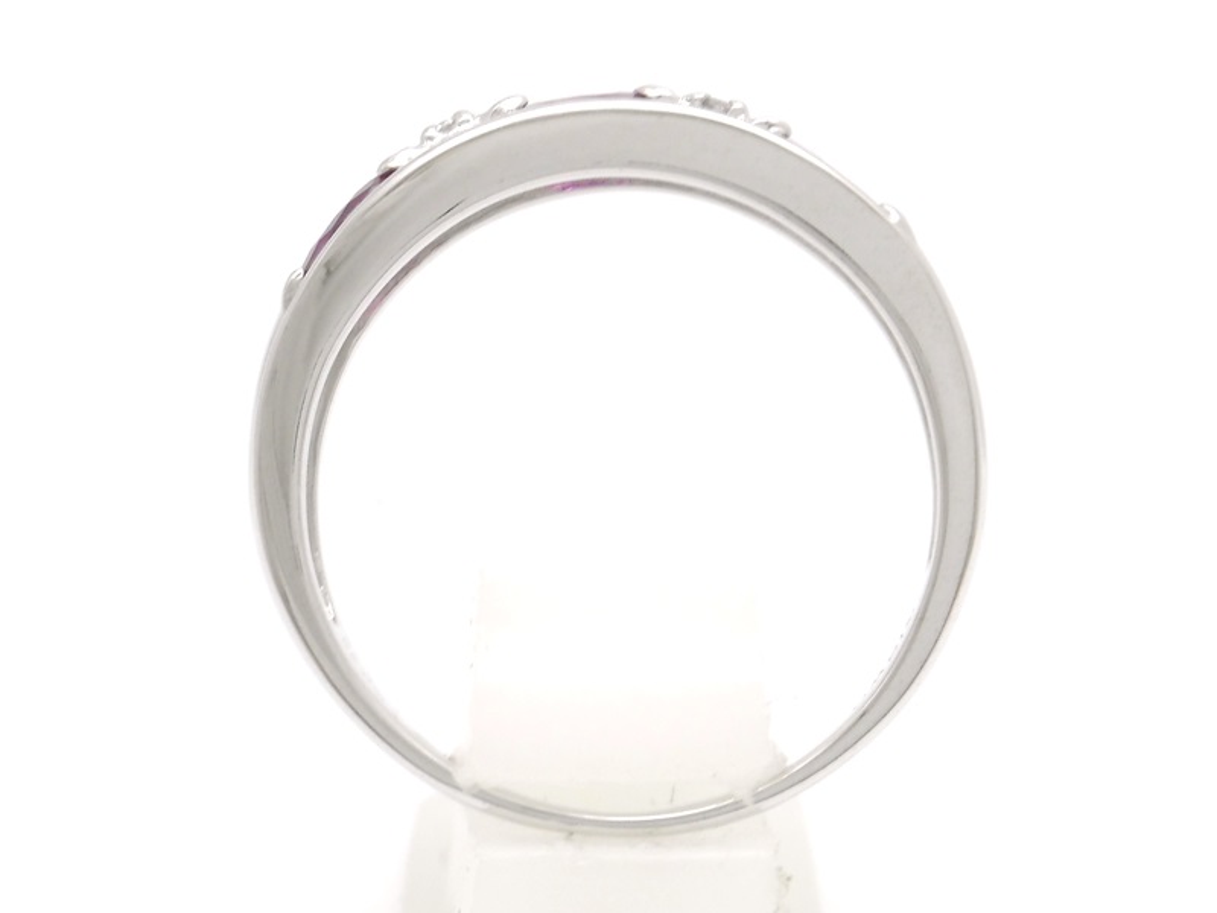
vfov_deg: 19.1
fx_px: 2707
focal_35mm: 77
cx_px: 608
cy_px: 456
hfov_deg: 25.3
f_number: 5.5
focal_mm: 13.8
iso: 80
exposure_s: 1/100
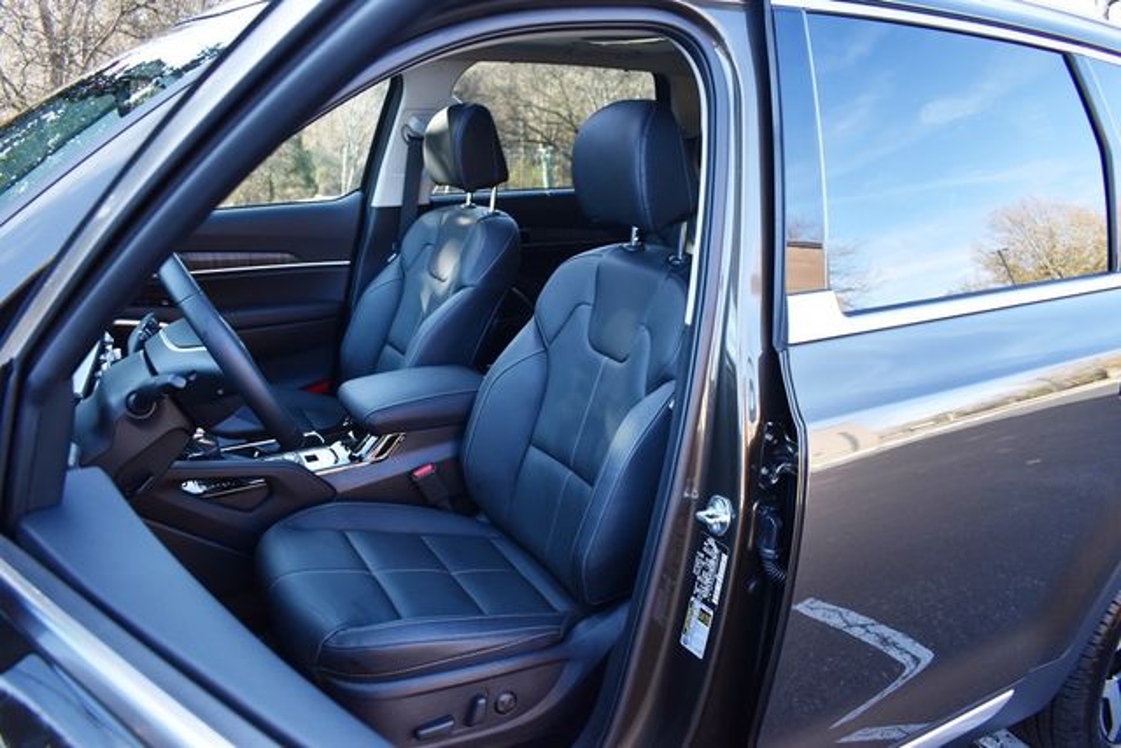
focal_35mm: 27
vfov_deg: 48.0
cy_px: 374
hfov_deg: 67.4
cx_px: 560
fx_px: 841
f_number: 3.5
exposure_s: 1/250
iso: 500
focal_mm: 18
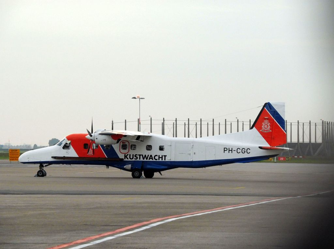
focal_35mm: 214
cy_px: 124
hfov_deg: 9.3
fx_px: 2060
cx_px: 167
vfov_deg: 6.9
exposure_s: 1/100
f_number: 6.3
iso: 320
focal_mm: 38.2
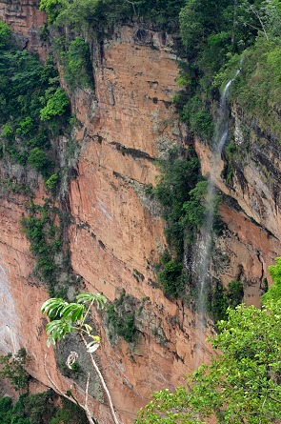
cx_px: 140
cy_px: 212
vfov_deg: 24.2
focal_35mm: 84
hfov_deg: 16.2
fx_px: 987
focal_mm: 56
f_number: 10
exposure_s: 1/320
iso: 640
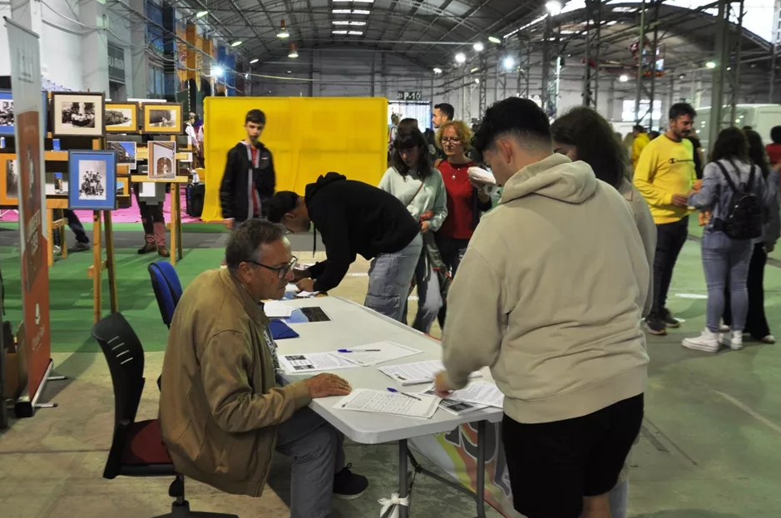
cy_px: 249
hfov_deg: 53.2
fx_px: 780
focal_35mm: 36
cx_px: 400
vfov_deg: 36.8
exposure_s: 1/20
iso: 400
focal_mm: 22
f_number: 4.5
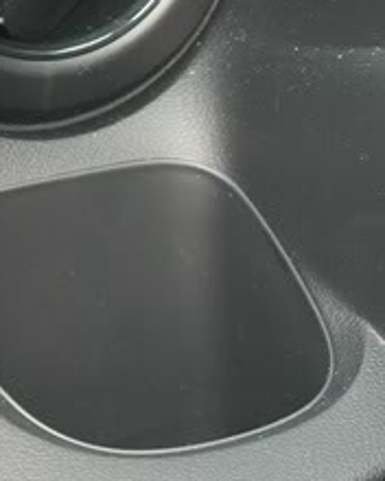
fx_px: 4800
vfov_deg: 5.7
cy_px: 394
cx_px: 411
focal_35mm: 337
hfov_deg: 4.6
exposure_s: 1/60
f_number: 4.5
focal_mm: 70
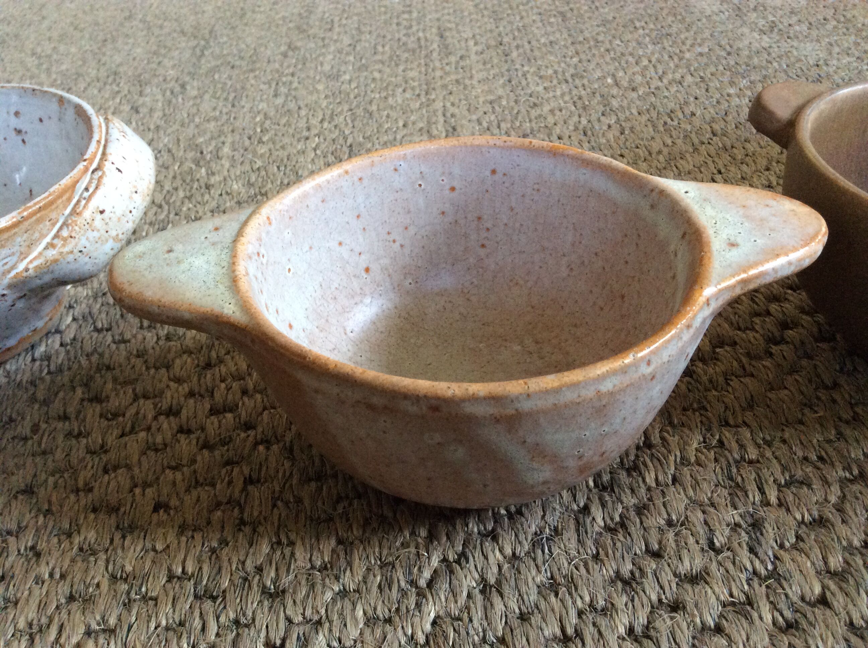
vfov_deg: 44.1
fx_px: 801
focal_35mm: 32
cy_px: 324
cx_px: 434
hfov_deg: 56.9
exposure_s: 1/25
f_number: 2.4
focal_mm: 3.3
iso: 200
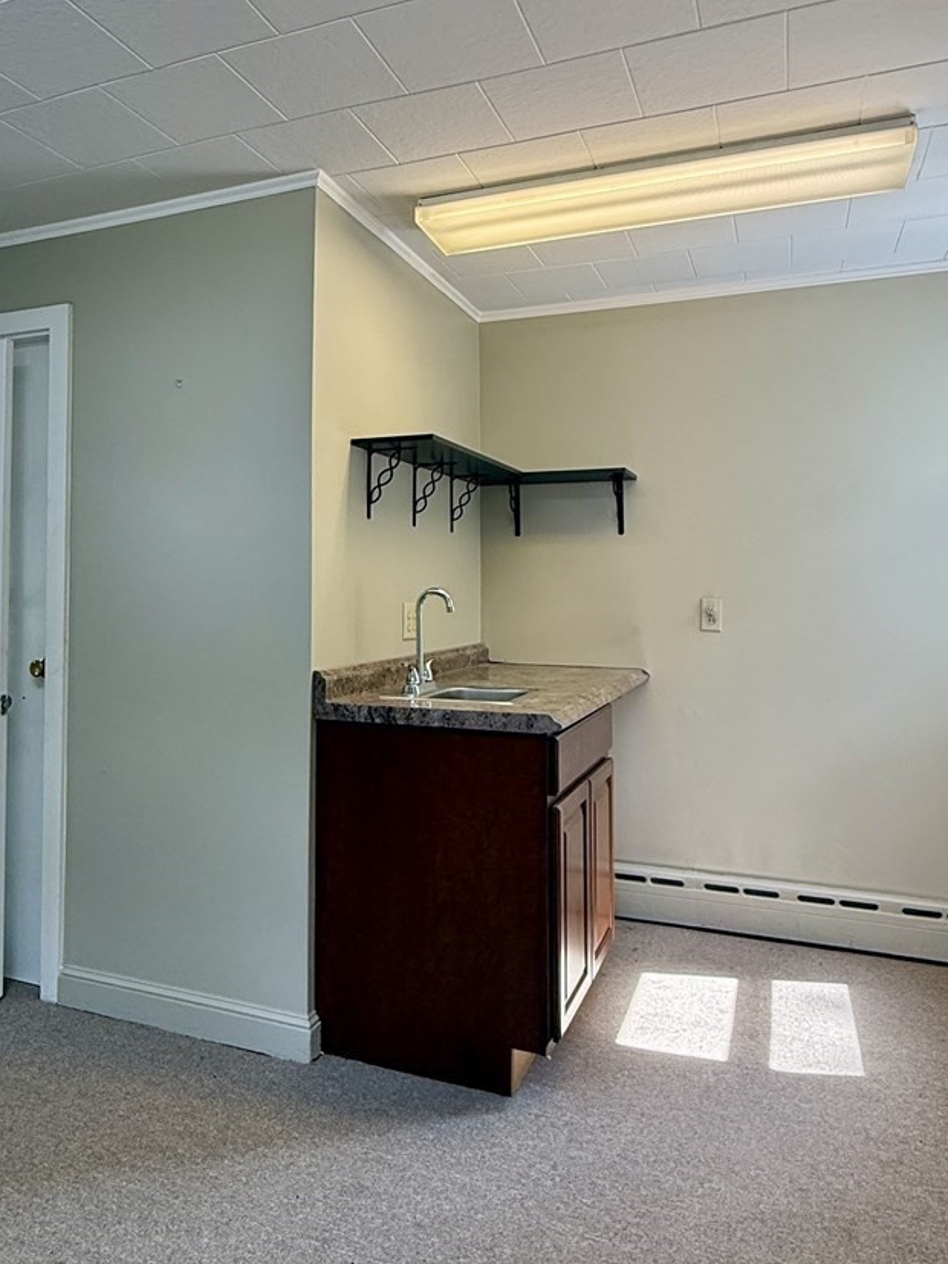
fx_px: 950
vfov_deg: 67.1
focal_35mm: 26
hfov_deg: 52.7
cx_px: 382
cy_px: 561
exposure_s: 1/120
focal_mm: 2.22
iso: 125
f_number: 2.2
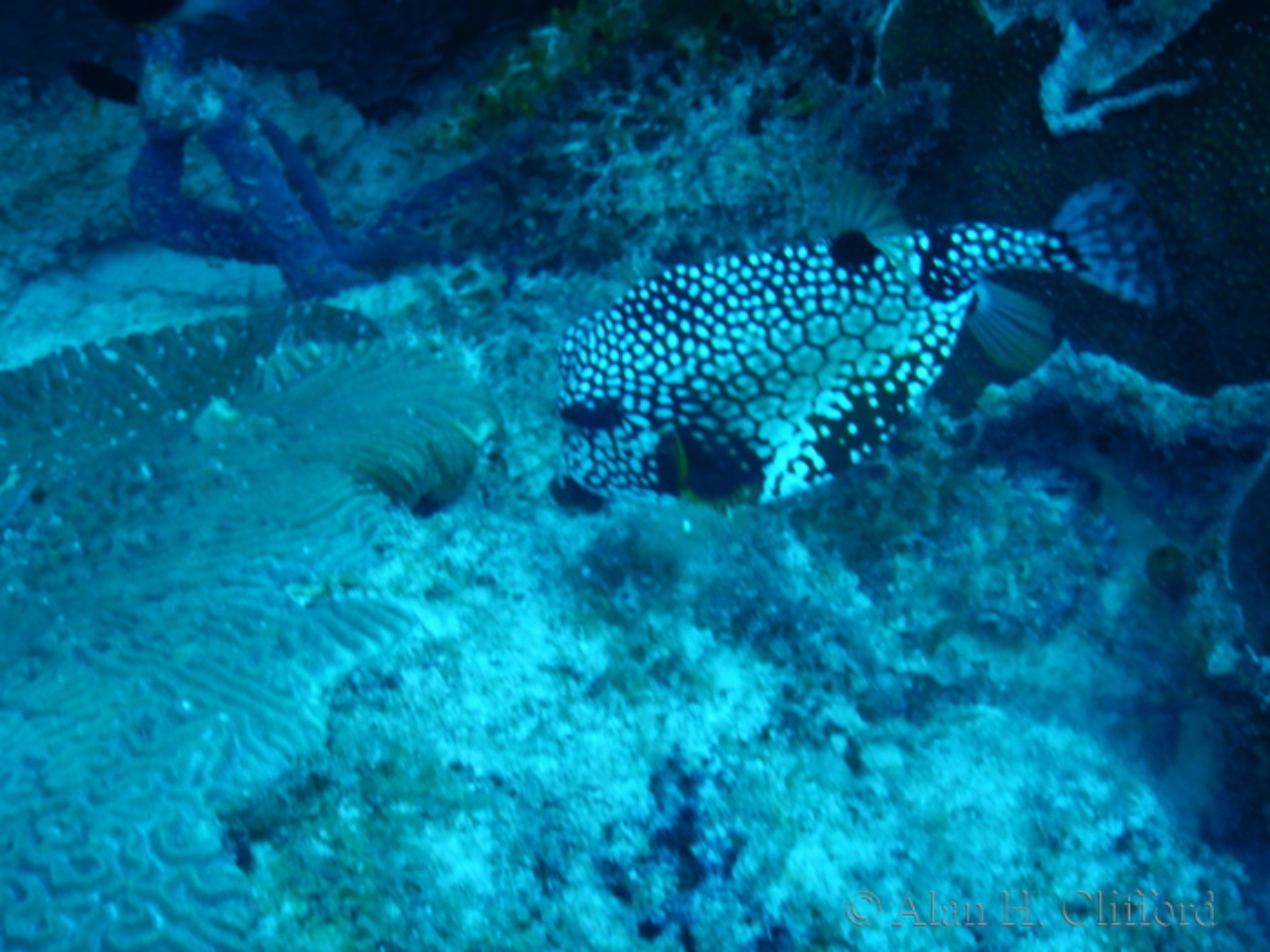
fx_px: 4403
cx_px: 635
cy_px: 476
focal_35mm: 120
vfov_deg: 12.3
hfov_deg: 16.4
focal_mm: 21.5
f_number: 4.9
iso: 125
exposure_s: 1/60
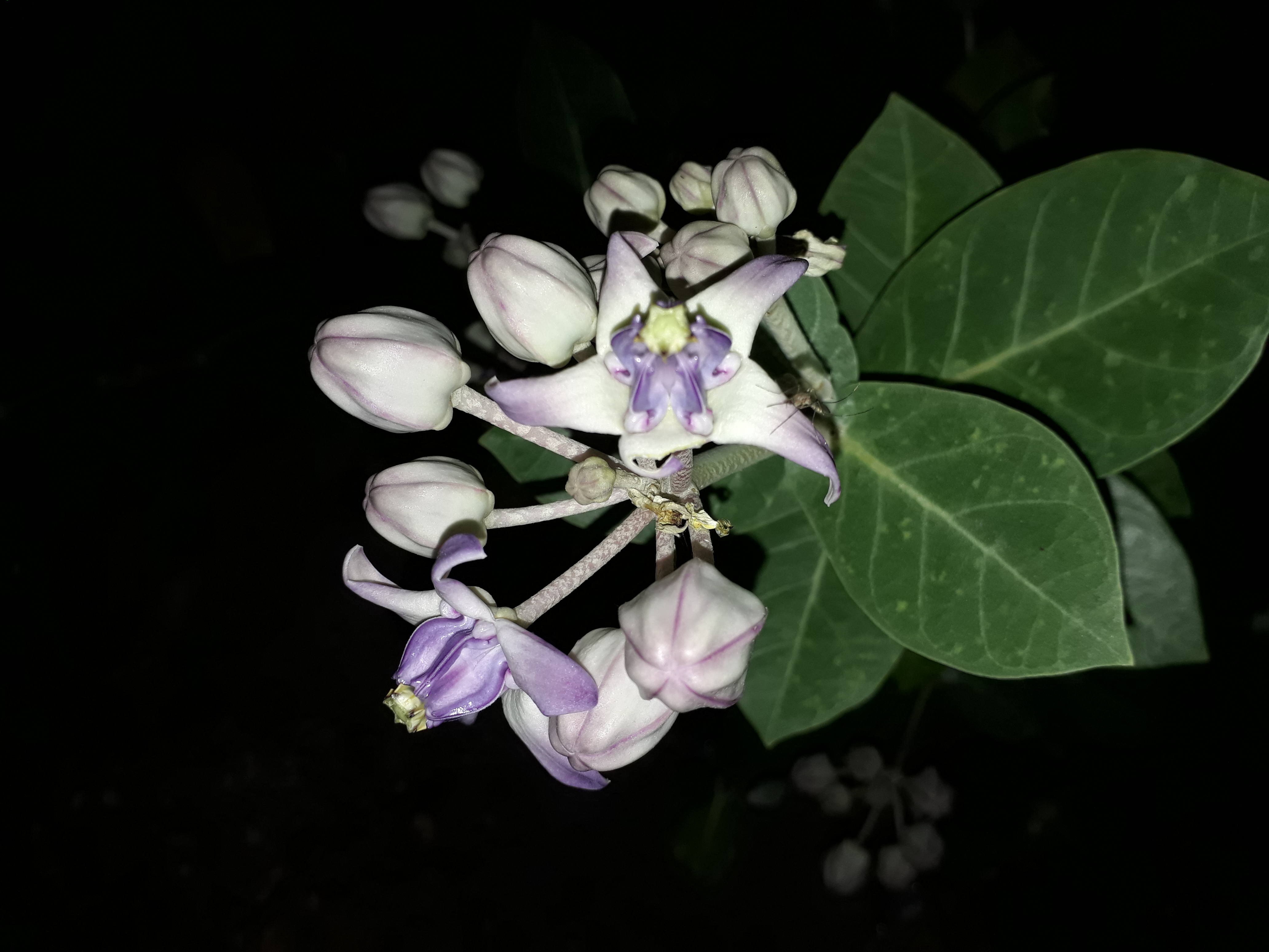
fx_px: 990
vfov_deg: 51.4
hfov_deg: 65.3
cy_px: 476
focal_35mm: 27
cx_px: 634
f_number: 1.9
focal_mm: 3.6
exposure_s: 1/210
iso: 40
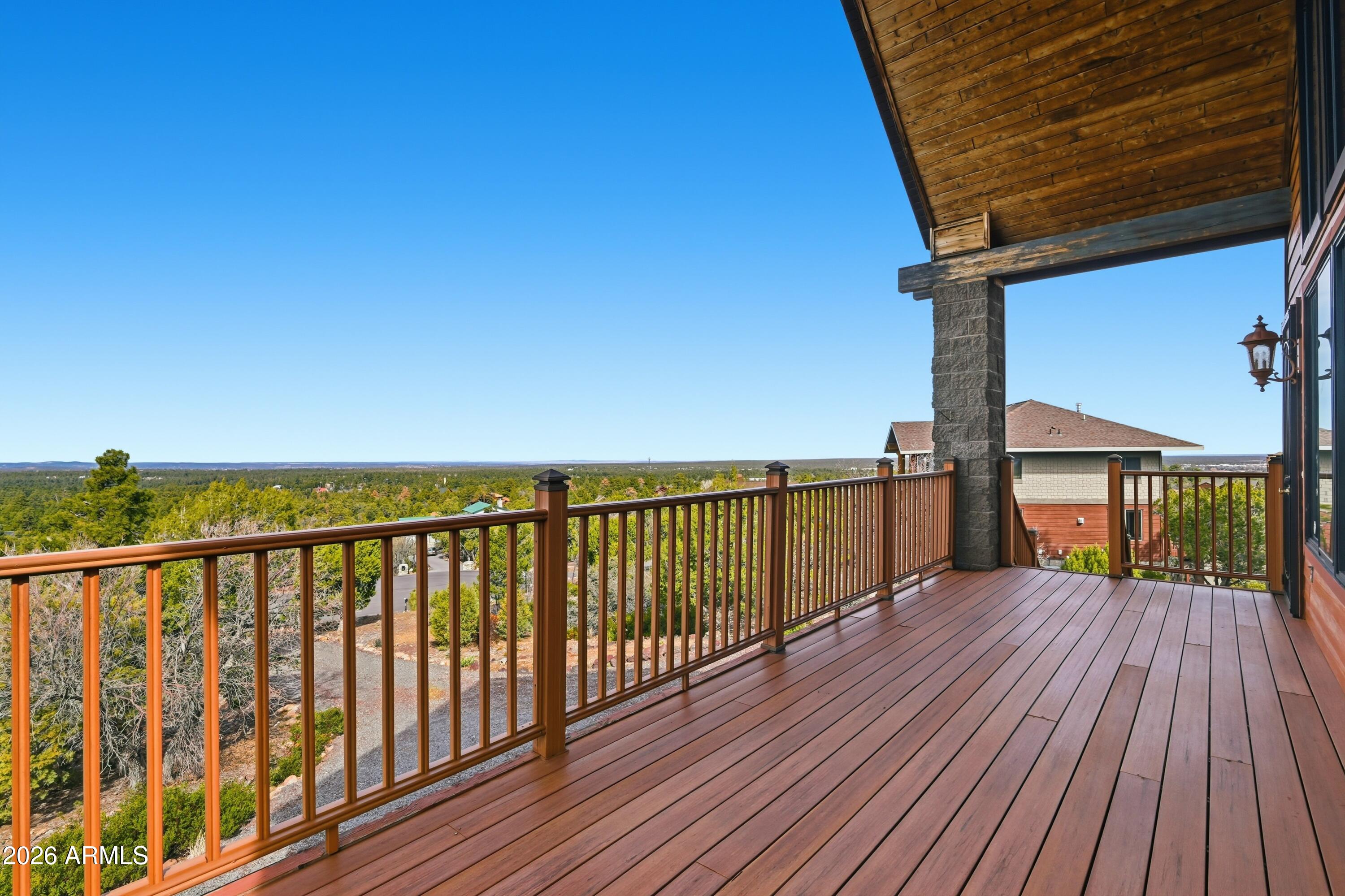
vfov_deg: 72.0
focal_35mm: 16
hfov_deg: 95.0
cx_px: 672
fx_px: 616
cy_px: 448
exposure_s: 1/3200
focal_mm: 16.5
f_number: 9
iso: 250
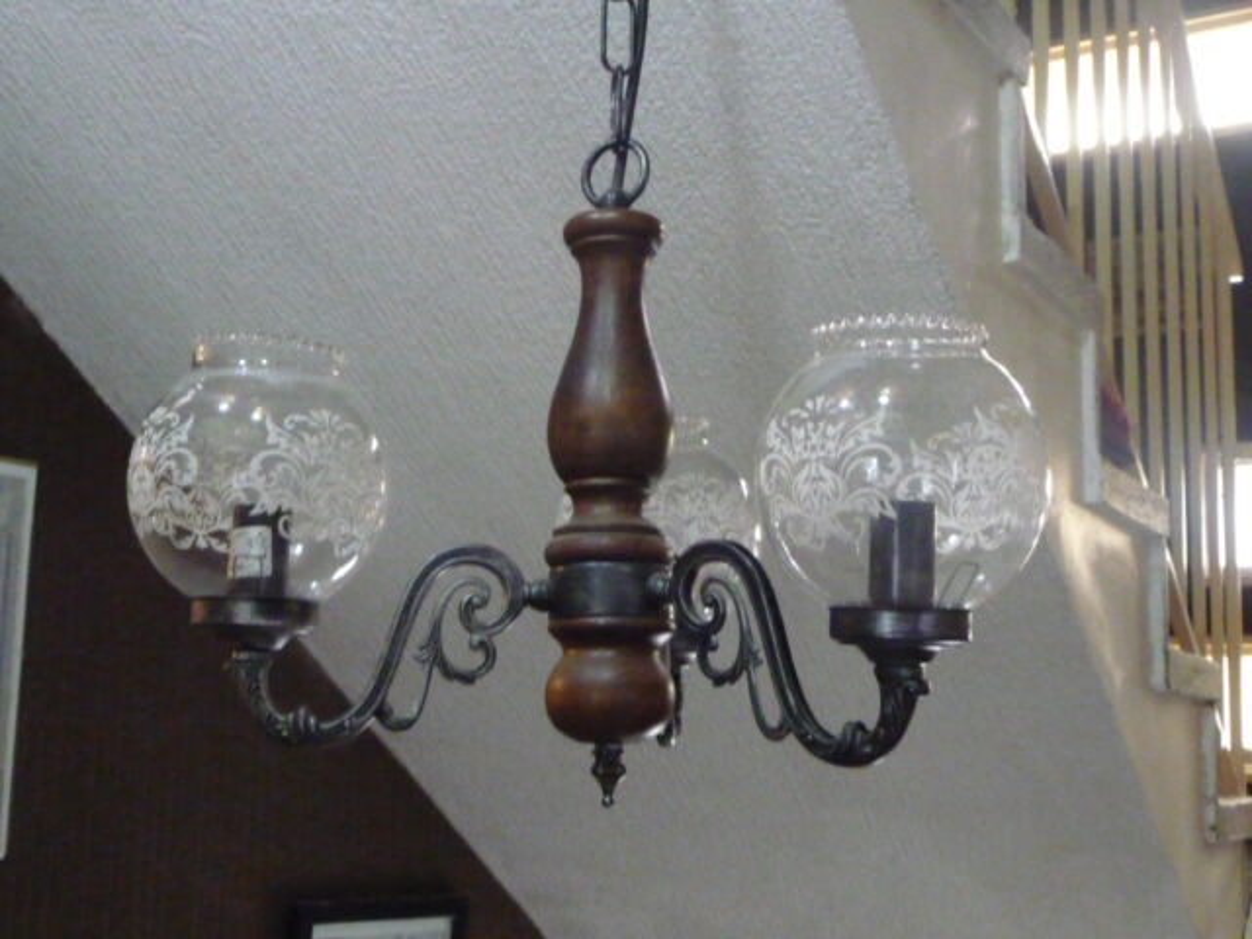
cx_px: 626
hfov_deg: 42.1
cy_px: 470
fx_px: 1628
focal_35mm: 45
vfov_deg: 32.2
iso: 800
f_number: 3.3
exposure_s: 1/25
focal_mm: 4.7
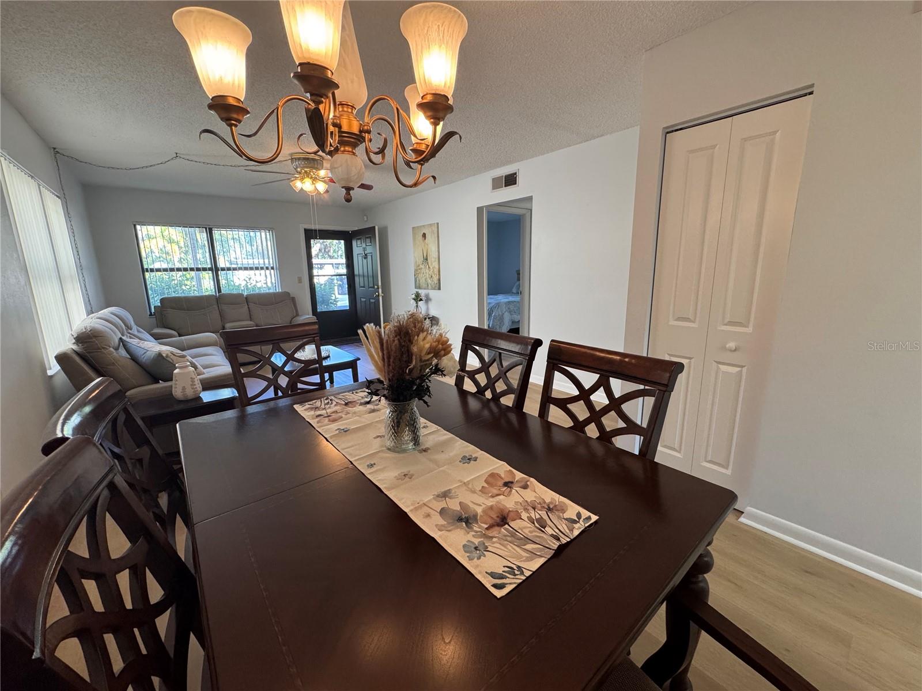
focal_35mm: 14
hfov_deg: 102.1
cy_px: 346
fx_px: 373
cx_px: 461
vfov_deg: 85.7
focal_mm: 2.22
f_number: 2.2
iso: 250
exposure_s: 1/120
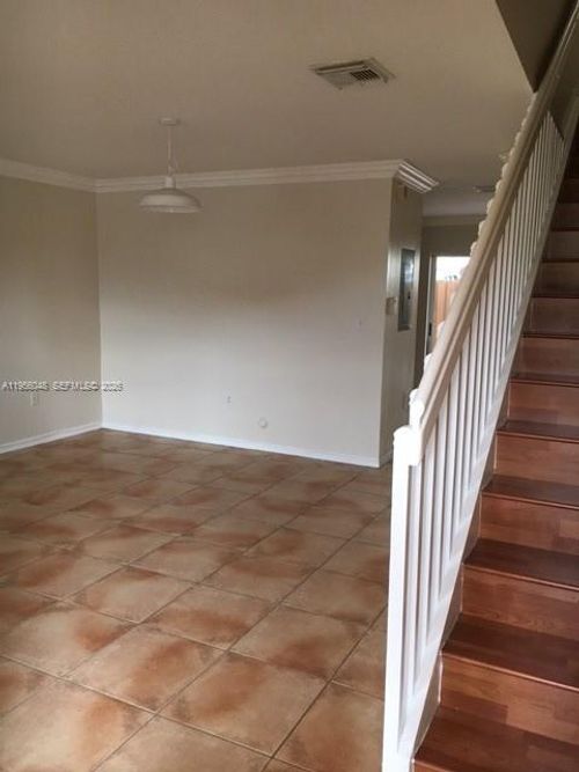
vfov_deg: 61.7
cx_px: 290
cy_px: 386
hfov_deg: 48.2
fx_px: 647
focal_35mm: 29
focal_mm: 4.15
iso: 40
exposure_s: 1/30
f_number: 2.2
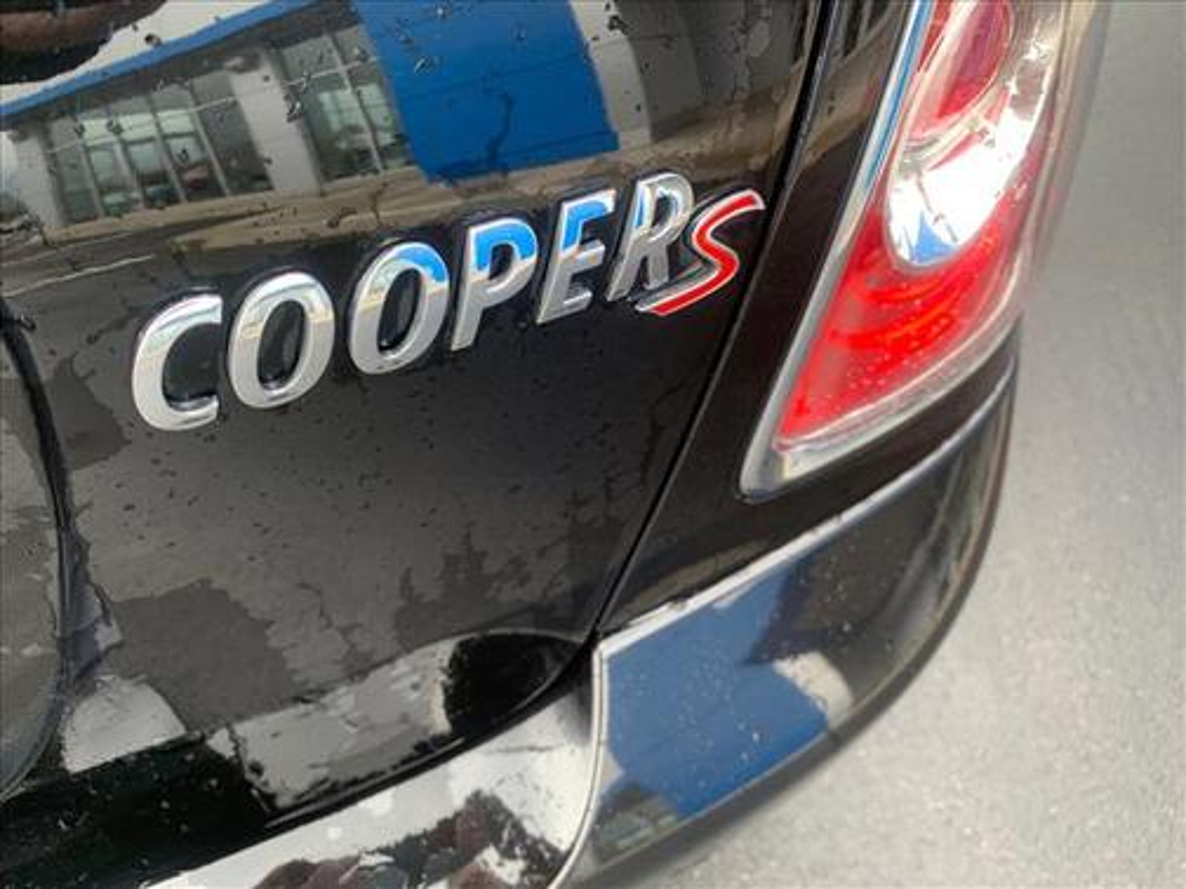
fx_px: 891
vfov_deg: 53.1
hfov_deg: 67.3
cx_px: 593
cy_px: 444
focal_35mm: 26
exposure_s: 1/121
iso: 40
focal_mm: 4.25
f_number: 1.8
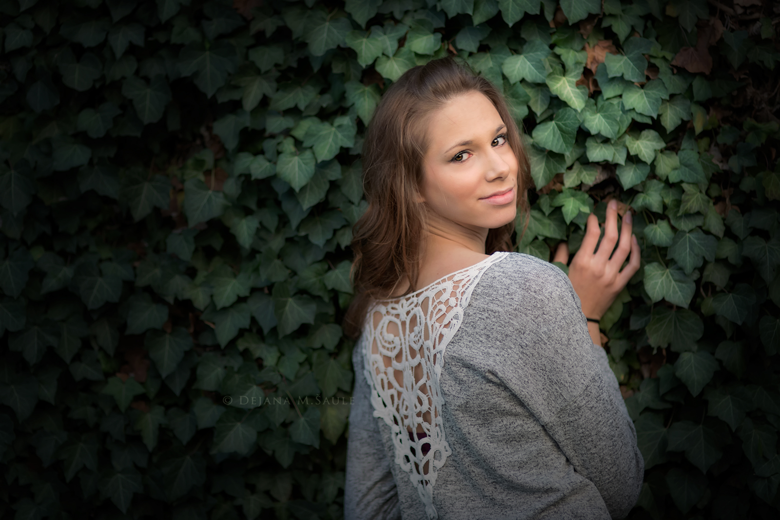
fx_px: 1842
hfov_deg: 23.9
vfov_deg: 16.1
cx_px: 390
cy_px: 260
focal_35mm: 85
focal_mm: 85
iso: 200
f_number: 1.8
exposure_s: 1/200
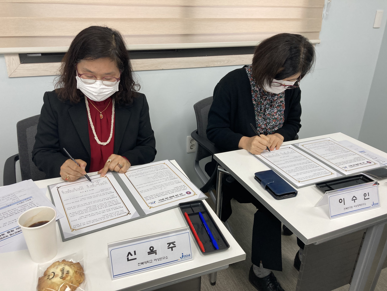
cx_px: 194
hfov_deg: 63.4
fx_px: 313
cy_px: 146
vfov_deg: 49.7
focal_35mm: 28
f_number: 1.8
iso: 64
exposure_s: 1/120
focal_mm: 3.99
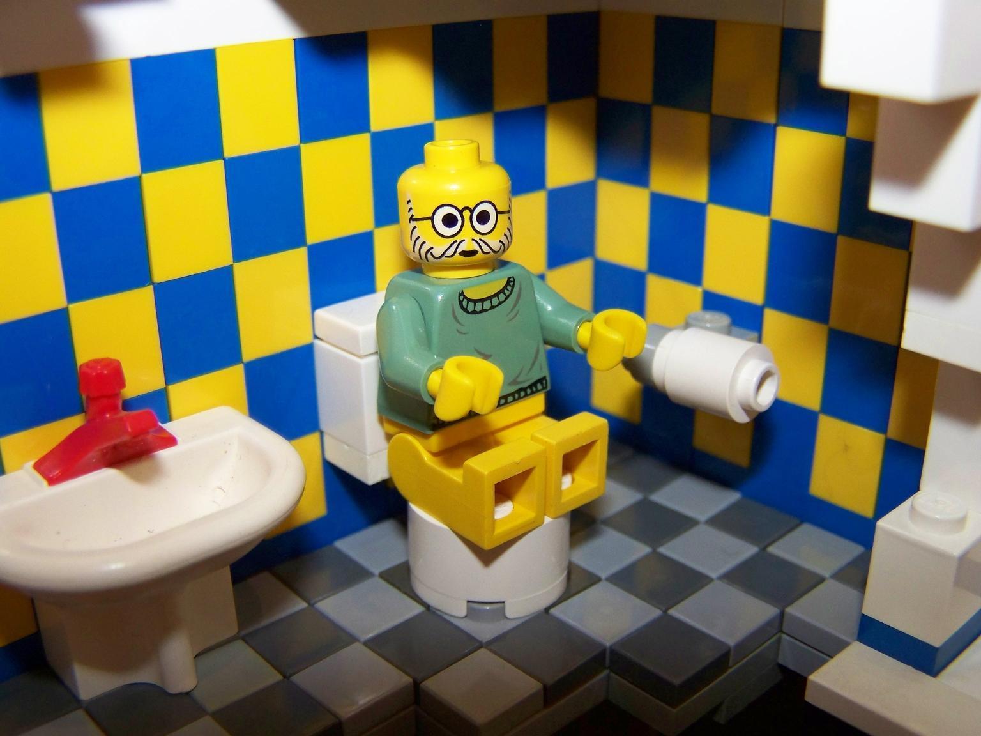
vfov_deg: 37.7
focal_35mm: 38
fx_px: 1077
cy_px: 368
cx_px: 490
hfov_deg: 49.0
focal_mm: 6.3
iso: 200
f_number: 2.8
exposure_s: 1/30
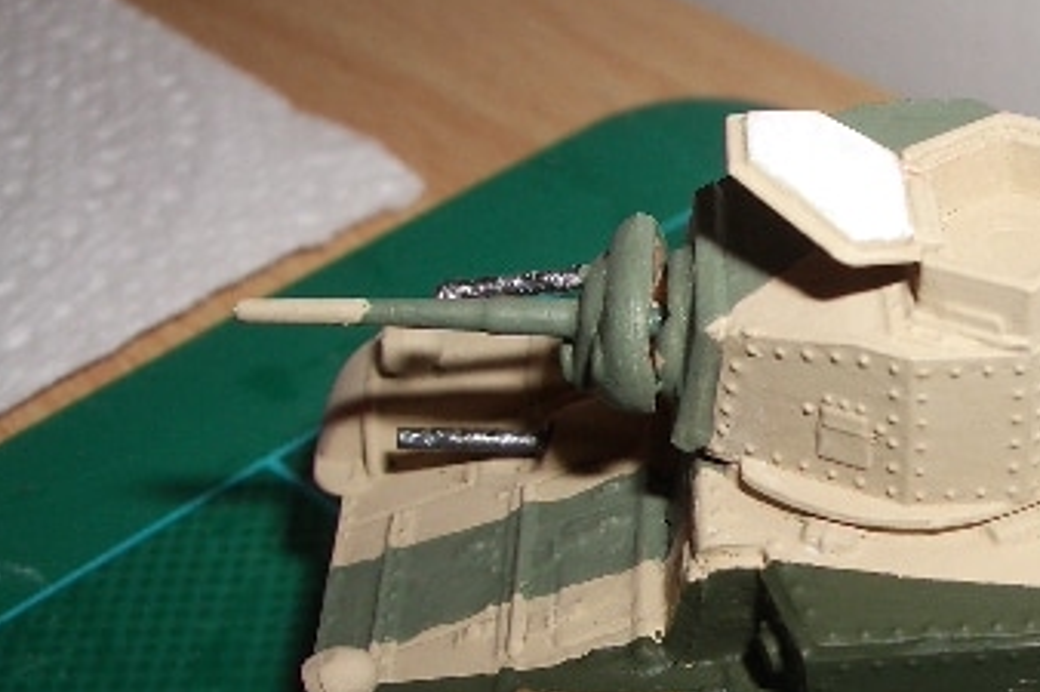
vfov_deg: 19.7
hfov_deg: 28.3
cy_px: 455
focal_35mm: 69
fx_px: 1992
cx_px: 914
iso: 80
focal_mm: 5.8
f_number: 4.3
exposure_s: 1/60
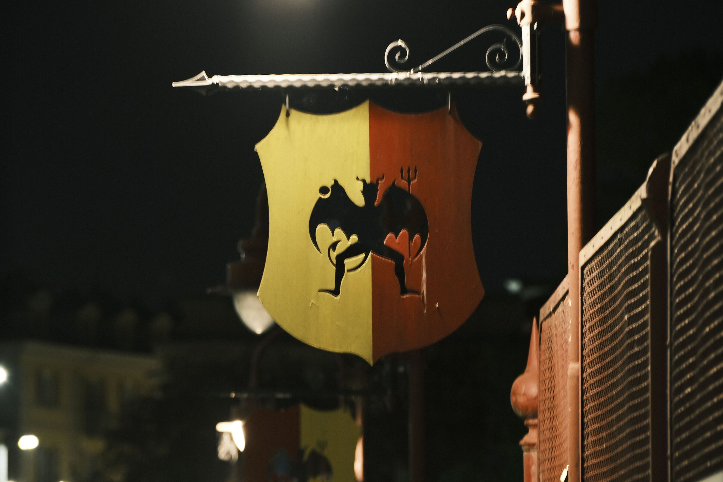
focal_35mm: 239
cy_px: 241
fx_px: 4800
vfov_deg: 5.7
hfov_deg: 8.6
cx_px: 362
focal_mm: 159
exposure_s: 1
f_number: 5
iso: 800
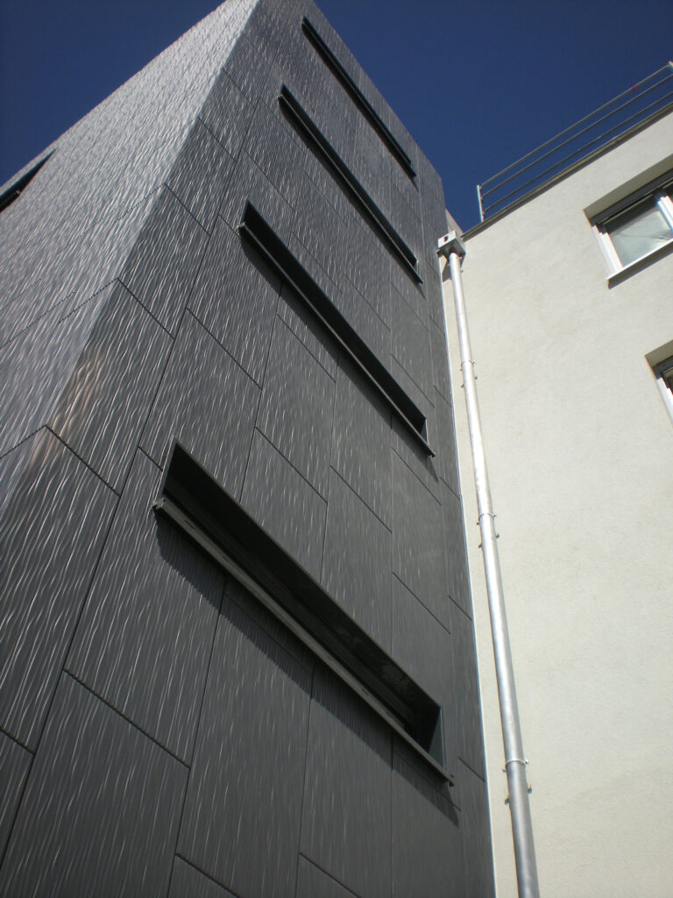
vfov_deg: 49.0
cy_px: 449
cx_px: 336
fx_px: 985
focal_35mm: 38
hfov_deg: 37.7
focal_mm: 6.3
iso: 64
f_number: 4.6
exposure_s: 1/855
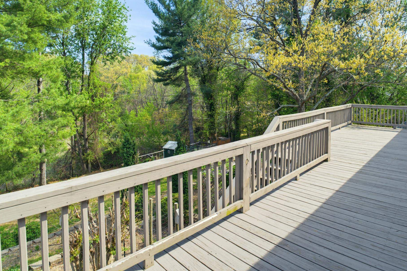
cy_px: 90
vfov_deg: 56.0
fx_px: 249
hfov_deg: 78.5
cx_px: 216
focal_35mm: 22
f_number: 5.6
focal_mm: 16
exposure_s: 1/200
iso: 1000
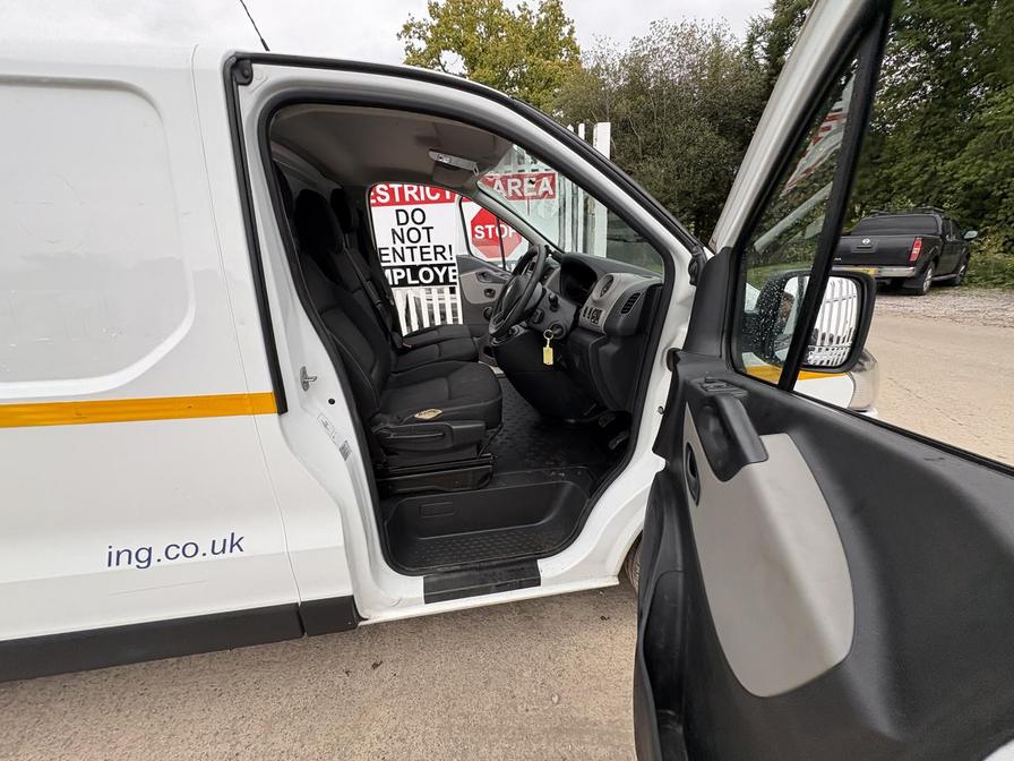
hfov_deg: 102.1
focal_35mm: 14
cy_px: 380
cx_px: 507
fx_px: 410
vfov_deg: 85.7
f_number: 2.2
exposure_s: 1/148
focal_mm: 2.22
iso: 64
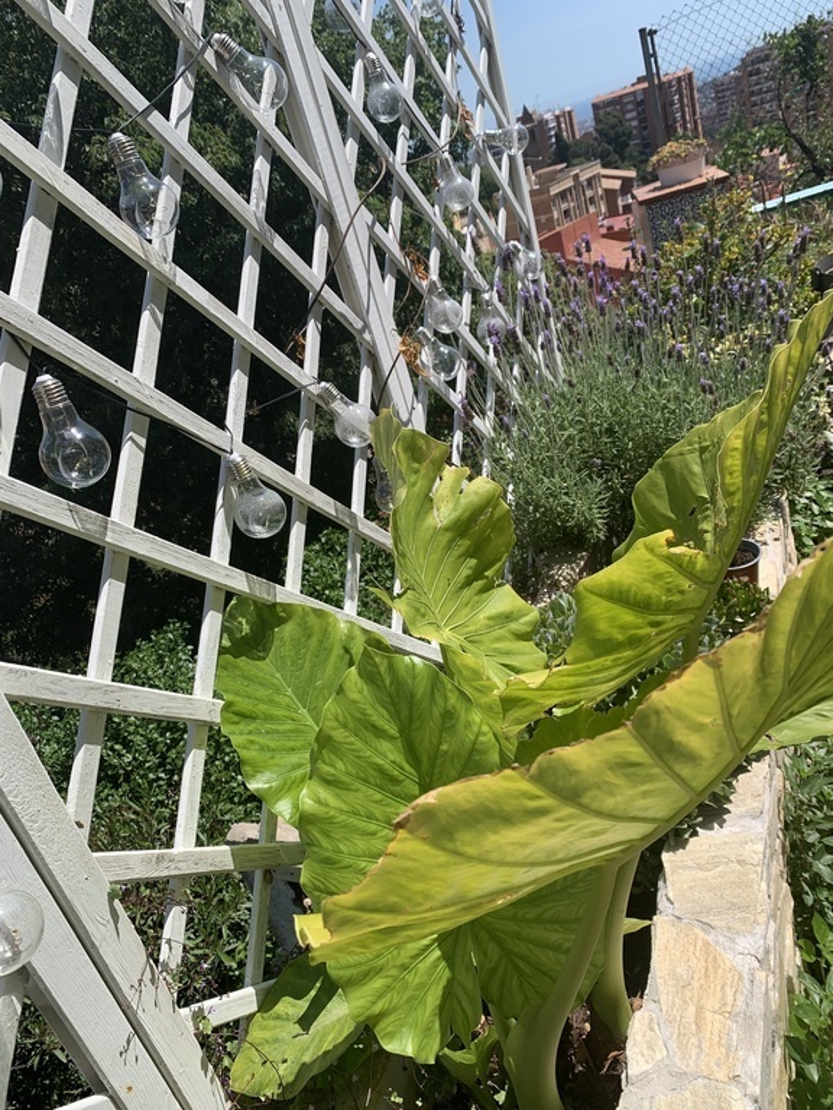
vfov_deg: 67.3
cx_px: 416
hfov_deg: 53.1
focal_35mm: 26
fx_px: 834
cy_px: 555
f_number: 1.8
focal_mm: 4.25
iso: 25
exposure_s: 1/2309
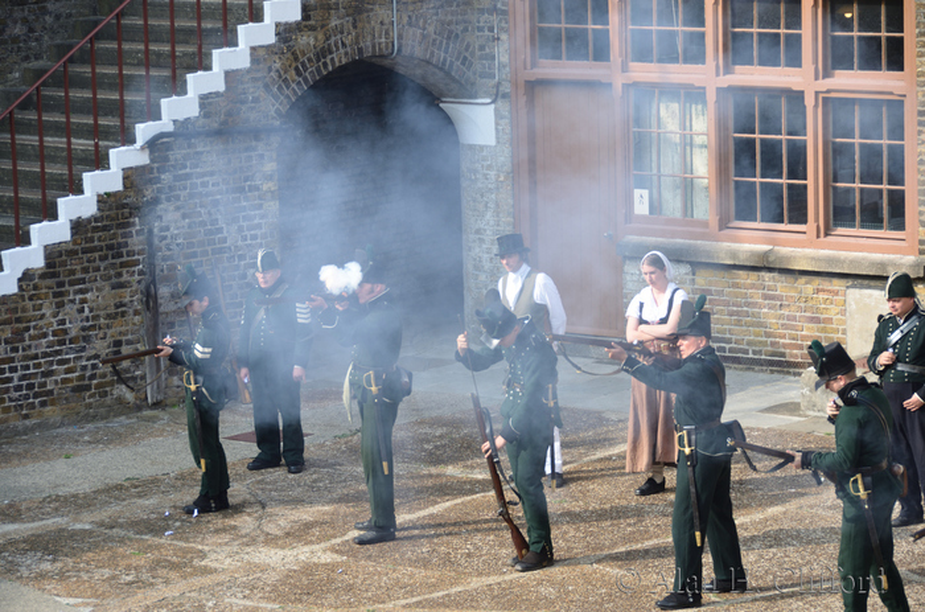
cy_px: 306
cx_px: 462
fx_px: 3652
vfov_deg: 9.6
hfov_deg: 14.4
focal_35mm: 142
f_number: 5.3
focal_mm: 95
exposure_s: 1/200
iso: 100
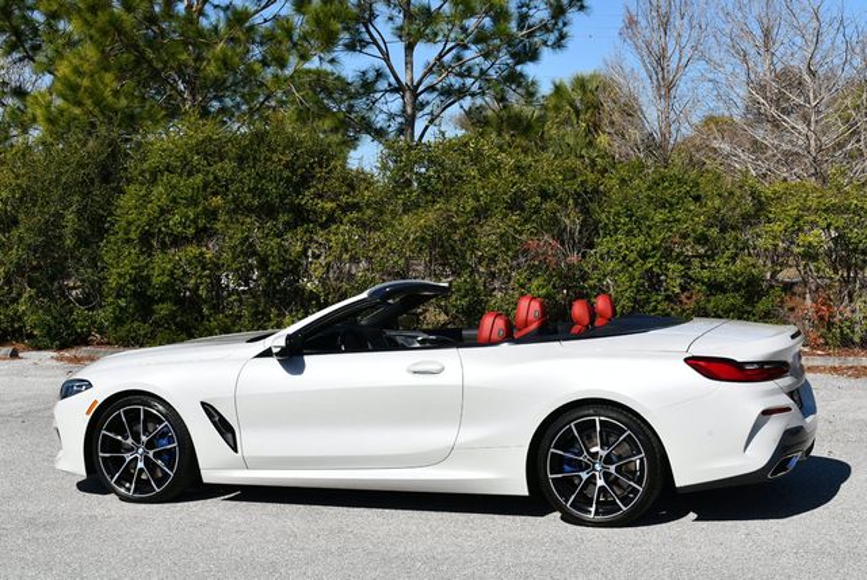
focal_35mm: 64
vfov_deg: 21.3
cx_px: 434
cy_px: 290
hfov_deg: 31.4
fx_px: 1543
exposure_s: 1/320
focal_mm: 32
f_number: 9
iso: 100
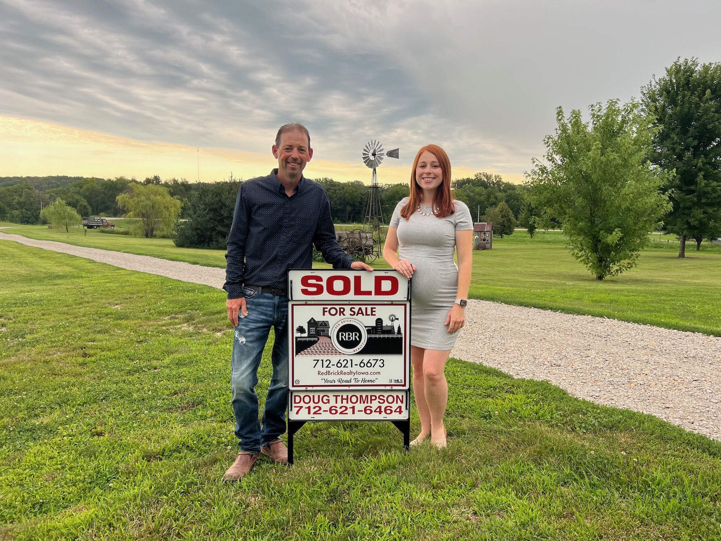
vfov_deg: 53.1
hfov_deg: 67.3
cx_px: 360
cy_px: 270
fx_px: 542
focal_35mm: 26
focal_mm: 5.7
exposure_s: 1/183
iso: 40
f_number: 1.5
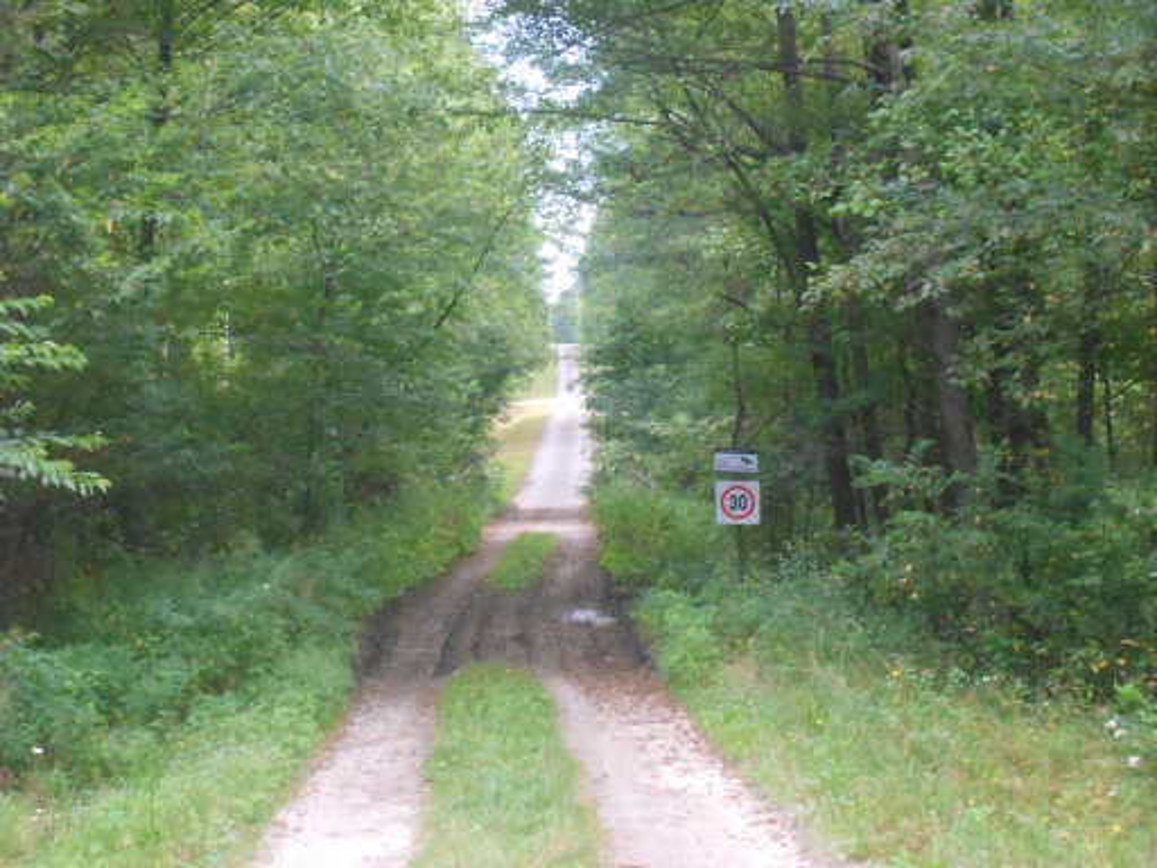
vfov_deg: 19.4
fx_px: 2540
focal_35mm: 76
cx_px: 578
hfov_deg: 25.7
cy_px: 434
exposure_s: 1/250
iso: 800
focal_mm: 13.5
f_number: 5.8
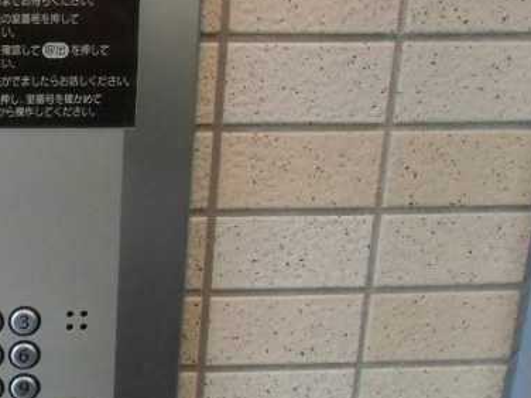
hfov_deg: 34.6
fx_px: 782
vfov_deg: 28.5
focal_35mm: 51
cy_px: 233
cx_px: 20
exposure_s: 1/60
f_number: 3
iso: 800
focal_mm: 4.24
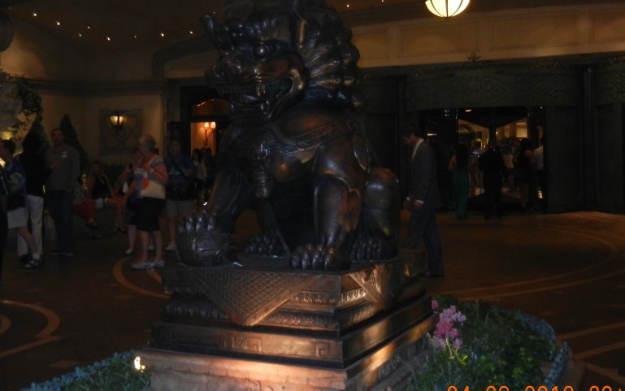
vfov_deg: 26.8
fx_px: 818
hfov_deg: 41.8
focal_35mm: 48
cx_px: 286
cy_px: 149
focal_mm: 6.2
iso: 400
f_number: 3.6
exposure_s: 1/30
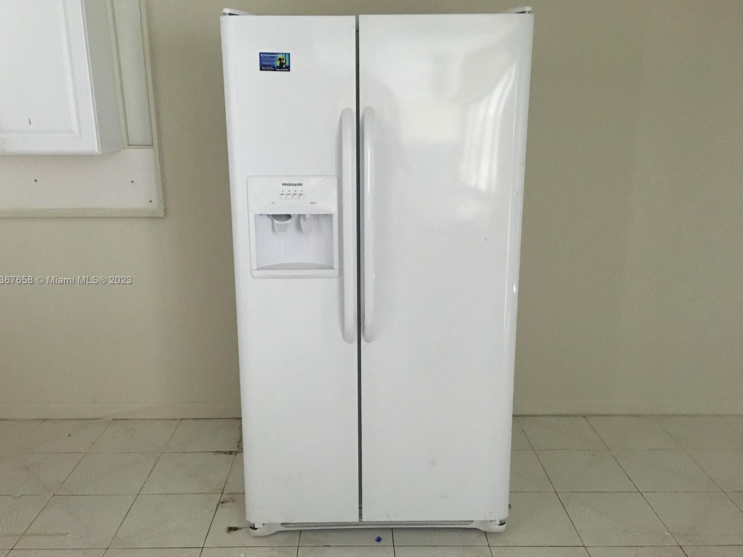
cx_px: 363
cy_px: 281
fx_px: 644
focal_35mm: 30
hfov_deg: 60.0
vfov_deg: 46.8
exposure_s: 1/30
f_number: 2.2
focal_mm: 4.15
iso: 200
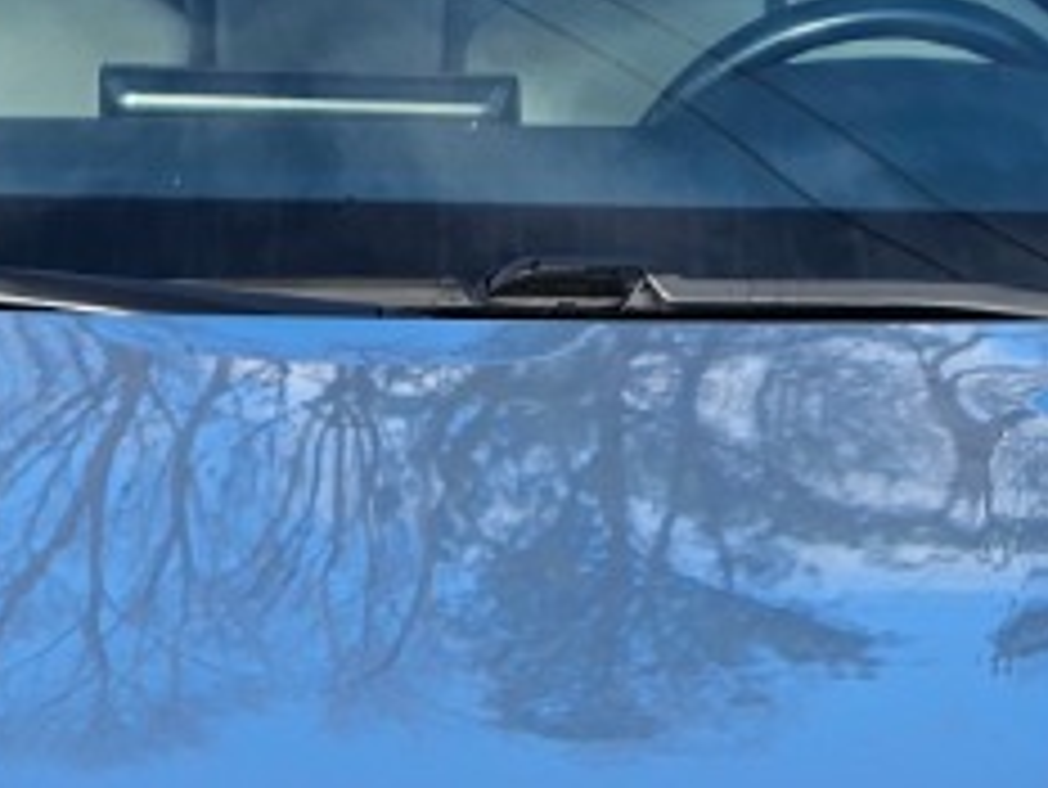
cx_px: 364
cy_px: 1292
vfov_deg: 10.0
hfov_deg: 13.9
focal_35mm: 142
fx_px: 4301
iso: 10
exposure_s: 1/223
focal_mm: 6.3
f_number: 1.7
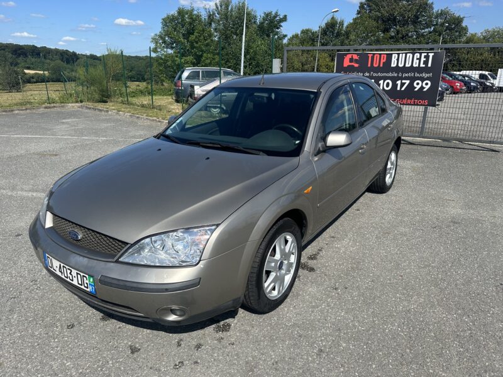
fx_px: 349
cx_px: 252
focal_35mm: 24
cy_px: 188
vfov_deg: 56.8
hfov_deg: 71.6
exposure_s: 1/4762
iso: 80
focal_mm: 6.86
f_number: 1.78
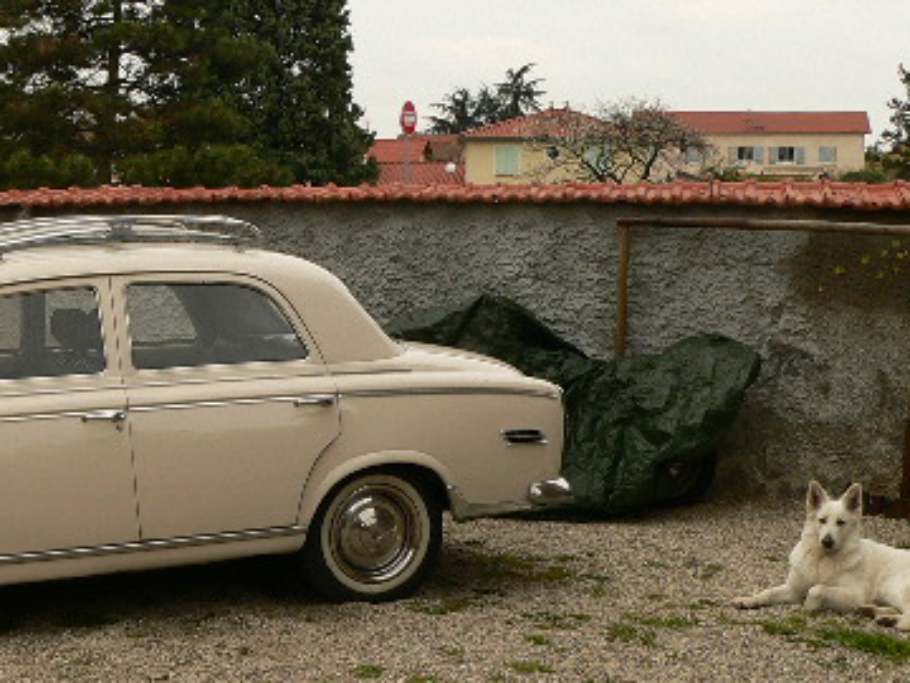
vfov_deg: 22.9
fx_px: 1682
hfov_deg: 29.5
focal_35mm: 64
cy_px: 390
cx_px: 169
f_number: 4
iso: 80
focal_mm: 6
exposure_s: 1/400
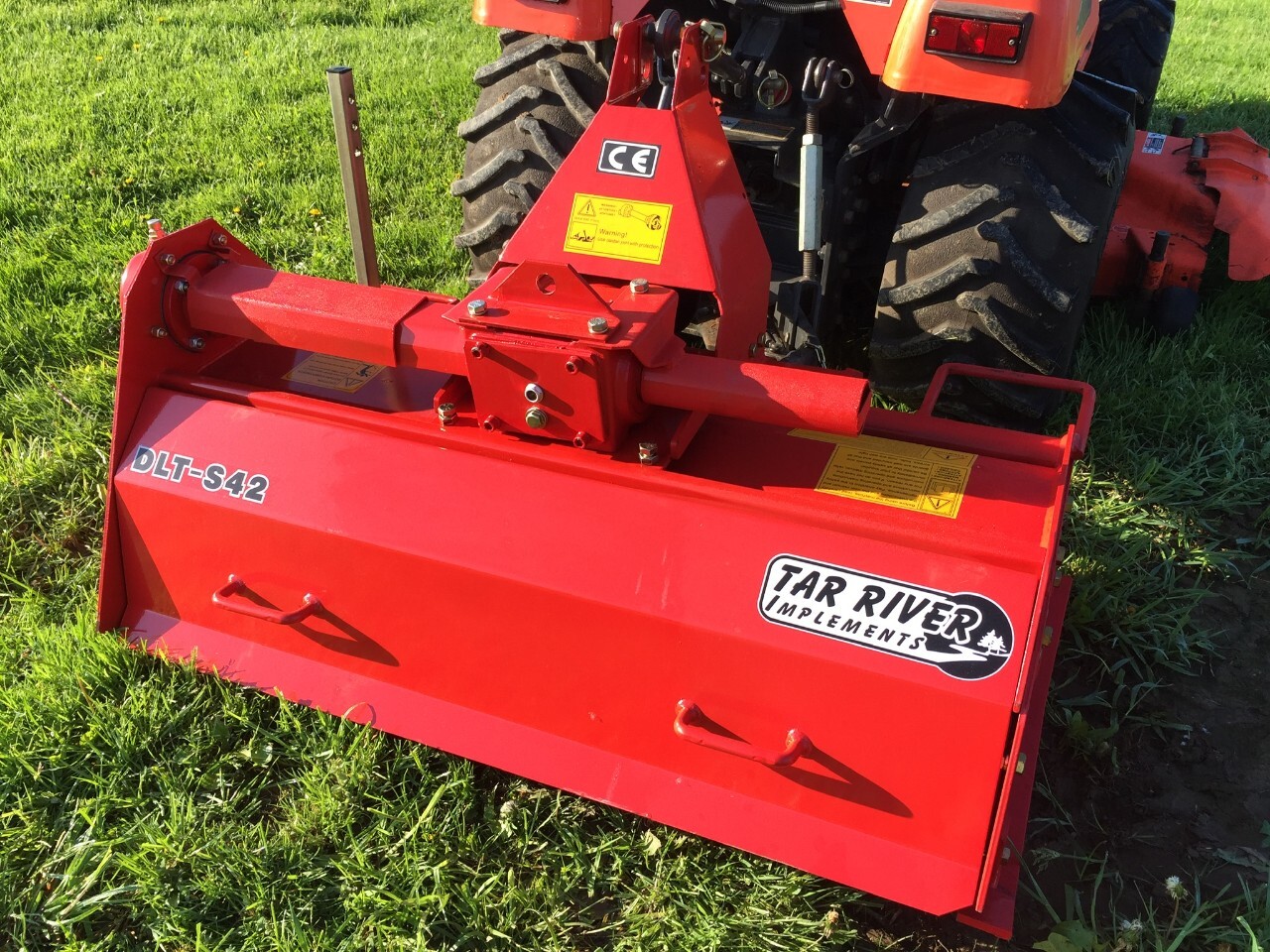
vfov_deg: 48.2
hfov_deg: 61.7
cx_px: 635
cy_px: 476
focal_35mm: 29
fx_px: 1064
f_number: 2.2
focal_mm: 4.15
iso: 32
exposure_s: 1/482
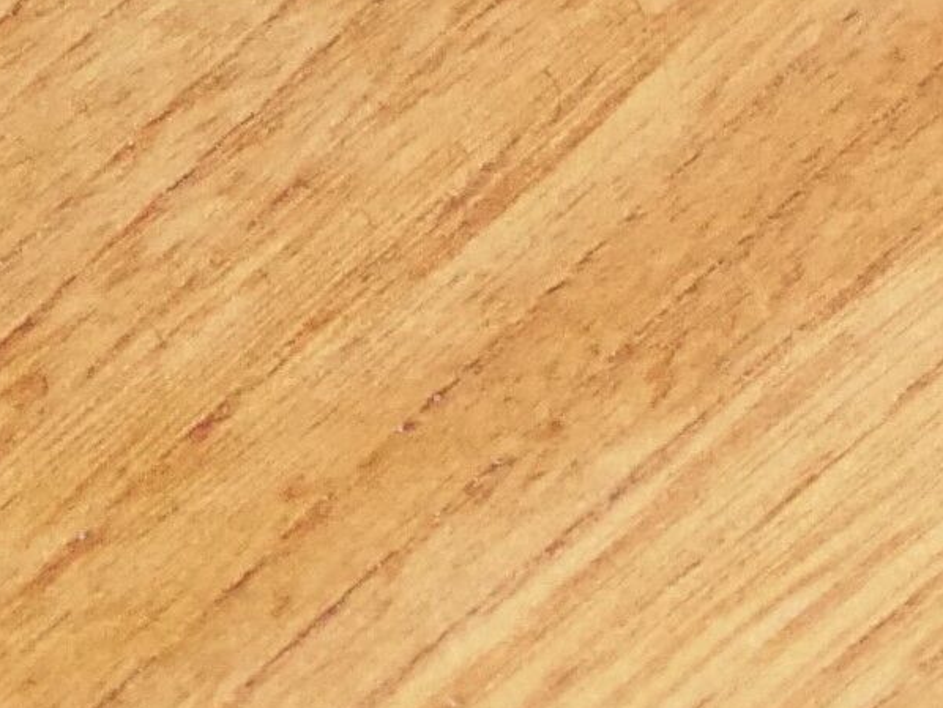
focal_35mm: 307
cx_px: 2143
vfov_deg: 4.8
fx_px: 8367
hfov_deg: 6.2
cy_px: 382
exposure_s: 1/60
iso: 1600
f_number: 1.7
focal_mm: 20
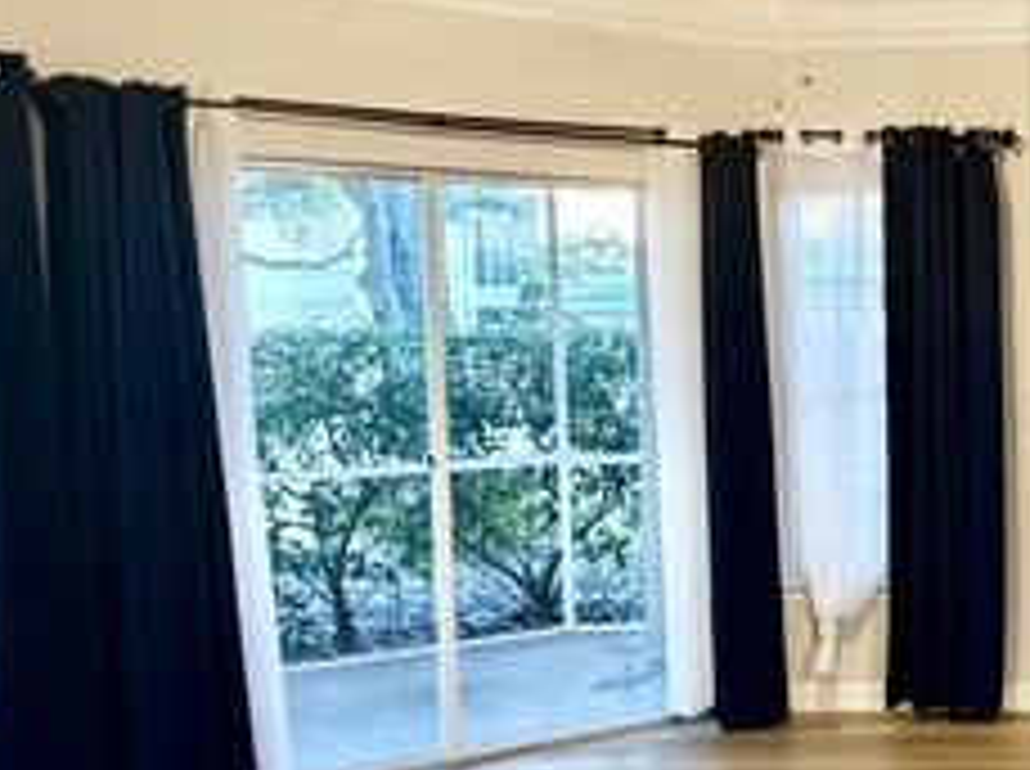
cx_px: 1201
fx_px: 1456
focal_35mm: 49
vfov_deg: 29.6
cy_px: 437
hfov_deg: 32.8
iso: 640
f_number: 2.2
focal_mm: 2.22
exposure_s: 1/60
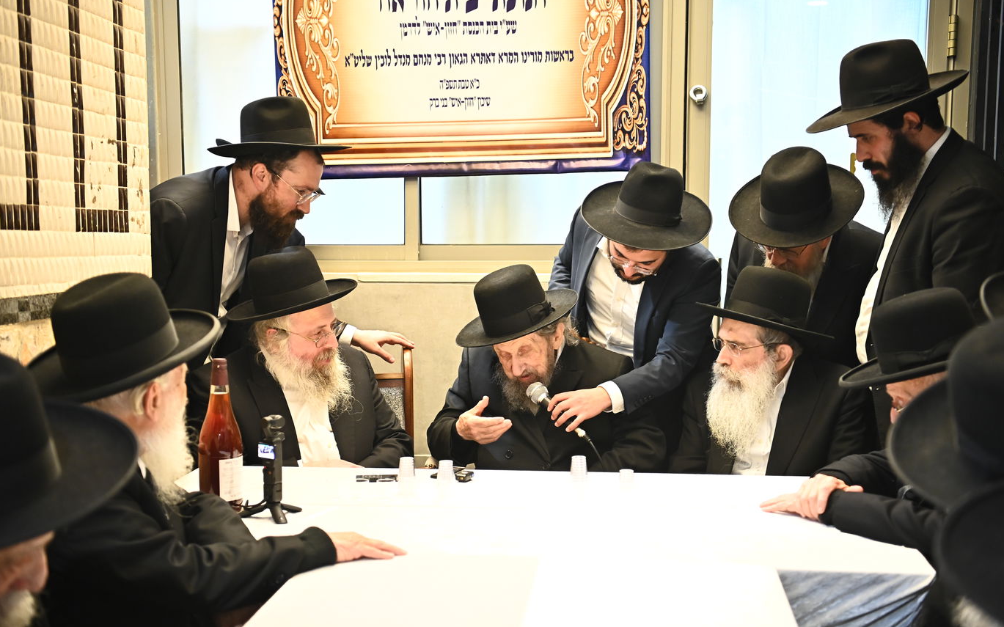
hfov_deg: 40.3
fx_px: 1368
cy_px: 332
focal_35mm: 50
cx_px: 499
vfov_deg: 25.8
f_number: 2.8
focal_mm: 48
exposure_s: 1/200
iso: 2000
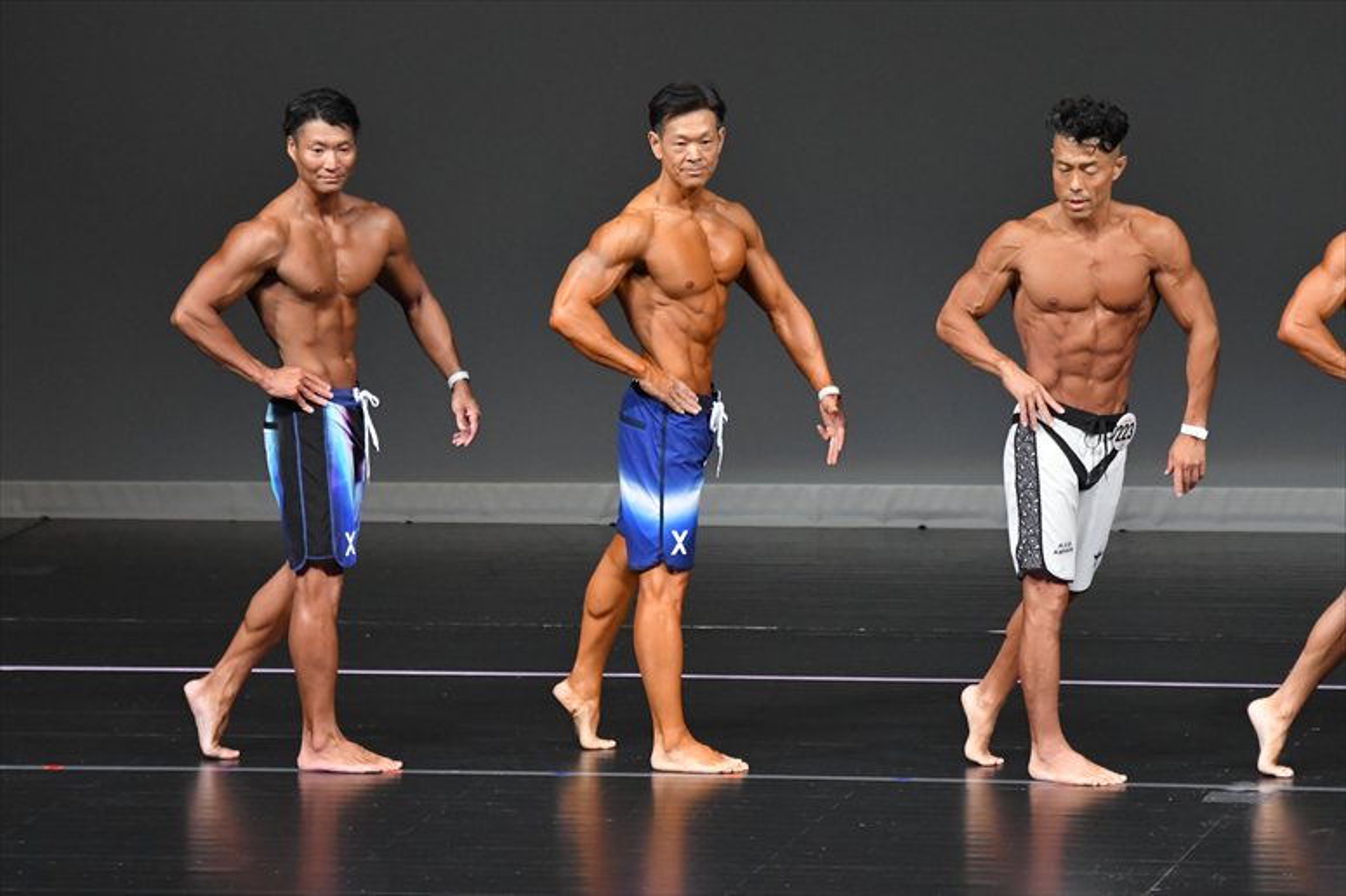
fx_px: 11211
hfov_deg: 6.9
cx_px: 673
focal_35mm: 300
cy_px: 448
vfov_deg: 4.6
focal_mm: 200
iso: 4000
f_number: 5.6
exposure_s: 1/400
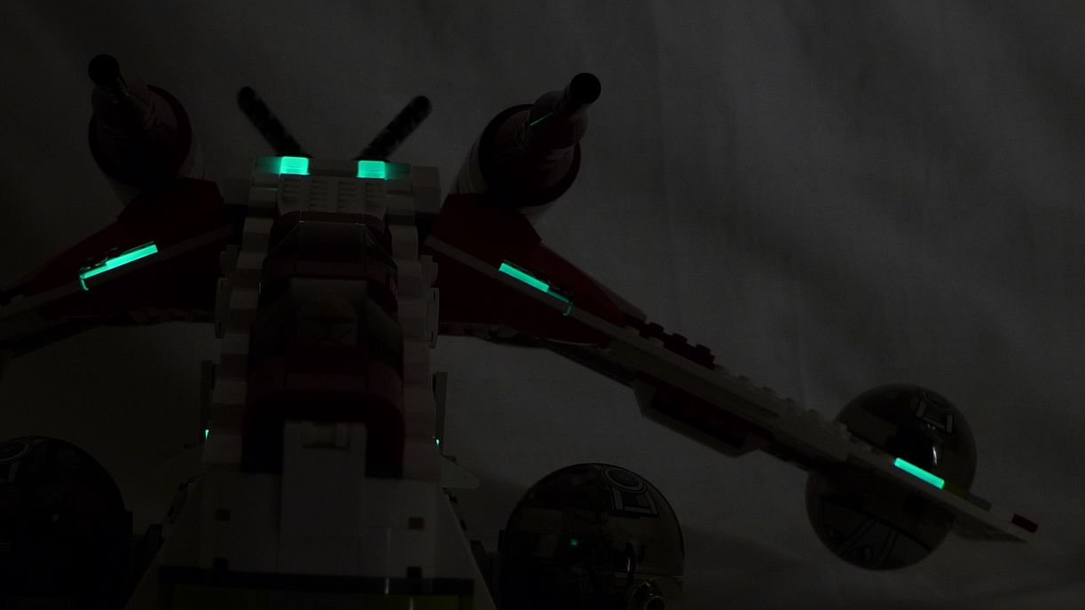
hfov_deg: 27.0
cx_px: 327
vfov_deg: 15.5
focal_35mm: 78
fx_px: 2244
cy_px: 389
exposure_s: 4
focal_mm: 10.2
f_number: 2.8
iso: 80
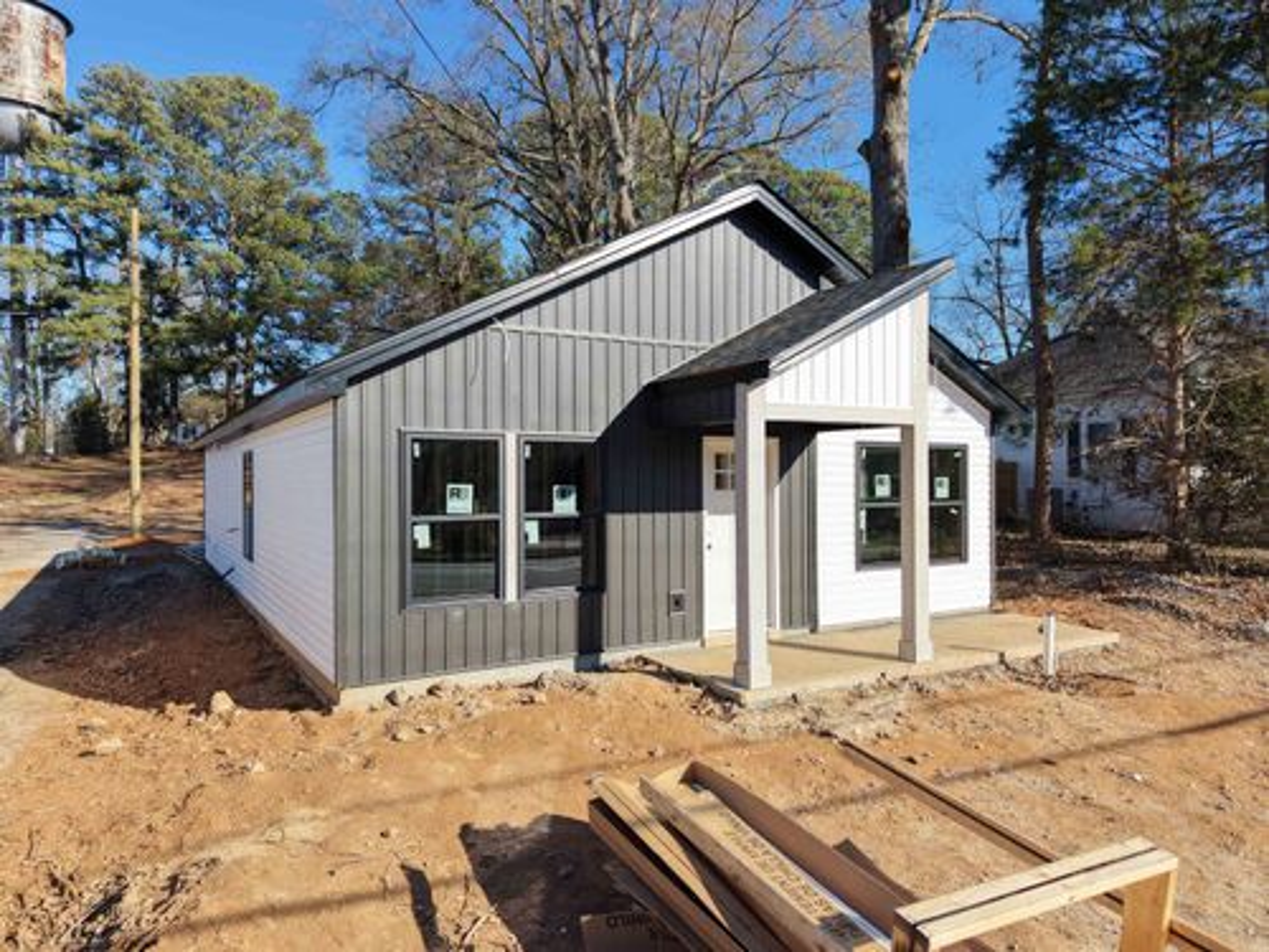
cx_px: 634
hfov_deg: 71.6
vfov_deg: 56.8
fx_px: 880
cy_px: 476
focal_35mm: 24
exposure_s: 1/5000
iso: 400
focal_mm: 8.67
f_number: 1.8
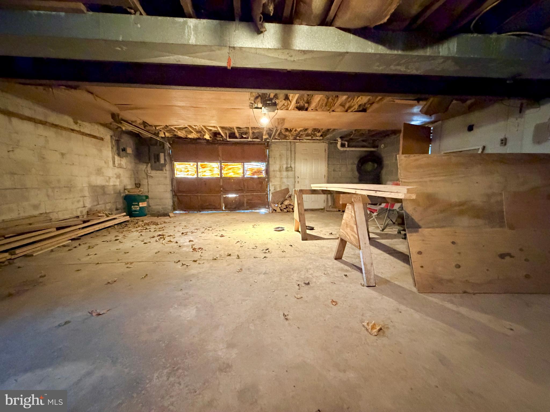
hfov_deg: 102.1
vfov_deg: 85.7
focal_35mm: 14
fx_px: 222
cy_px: 206
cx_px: 275
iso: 1250
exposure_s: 1/30
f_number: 2.2
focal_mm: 2.22
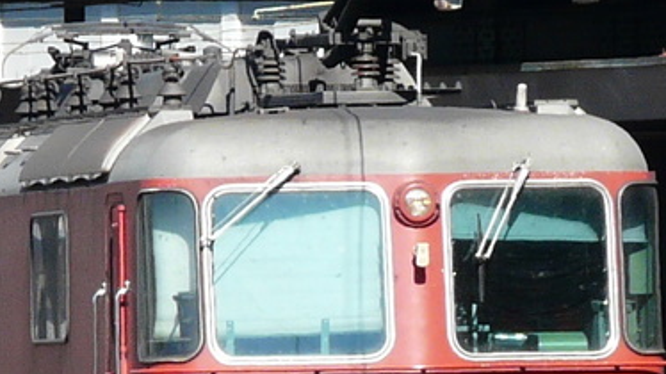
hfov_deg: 3.2
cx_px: 260
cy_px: 305
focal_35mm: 682
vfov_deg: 1.8
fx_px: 12039
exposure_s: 1/250
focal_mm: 38.4
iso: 100
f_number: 5.6
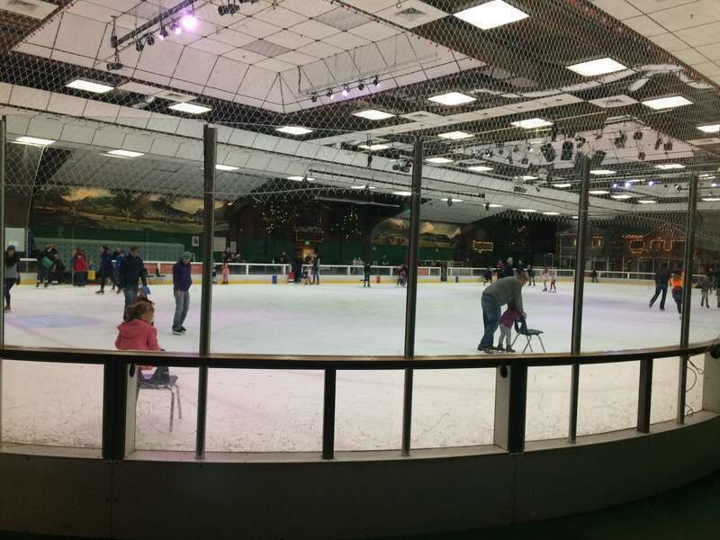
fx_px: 603
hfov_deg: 61.7
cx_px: 360
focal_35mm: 29
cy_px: 270
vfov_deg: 48.2
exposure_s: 1/30
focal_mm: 4.15
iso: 160
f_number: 2.2
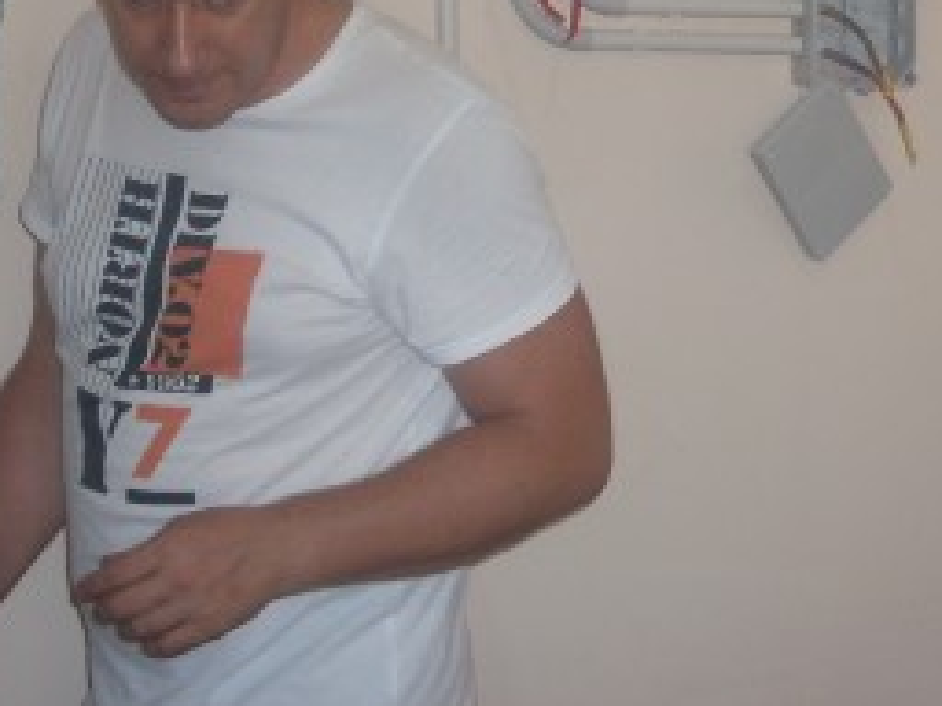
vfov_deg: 15.0
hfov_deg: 20.5
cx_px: 662
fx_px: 2585
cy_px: -136
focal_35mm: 95
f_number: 2.8
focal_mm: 6.3
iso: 100
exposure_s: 1/45
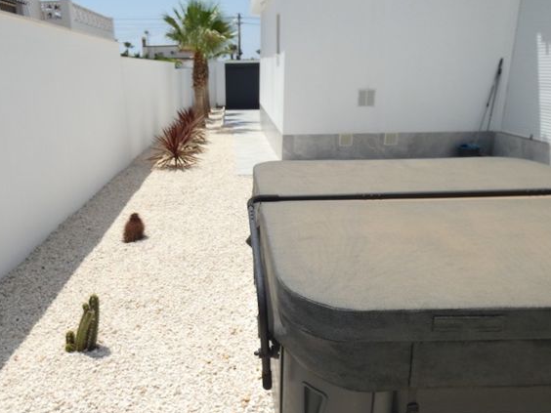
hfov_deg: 68.9
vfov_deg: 54.8
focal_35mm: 25
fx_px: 398
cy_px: 192
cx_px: 229
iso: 80
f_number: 2.8
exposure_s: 1/2000
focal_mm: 3.6
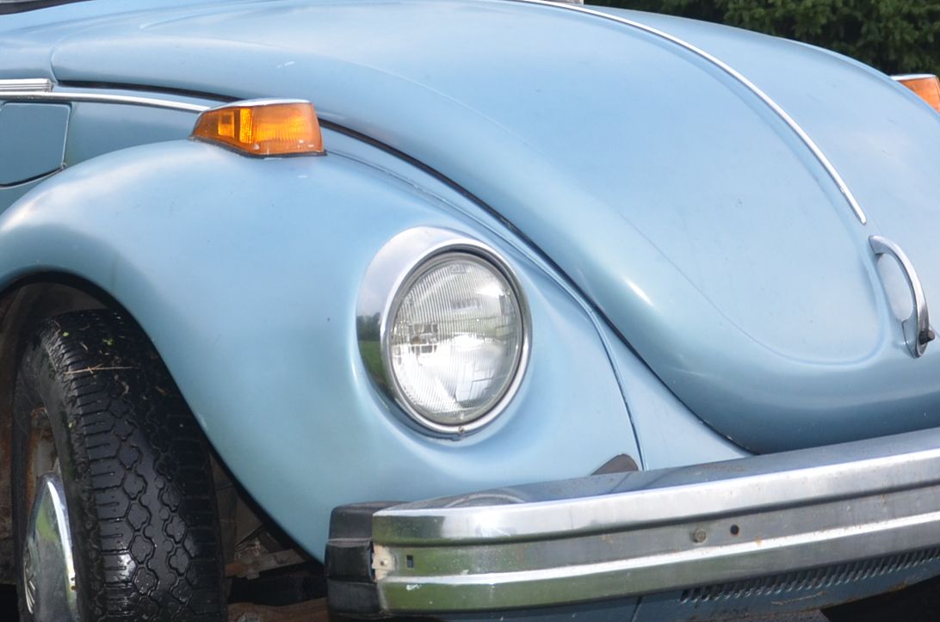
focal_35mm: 88
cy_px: 261
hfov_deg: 23.0
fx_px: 2293
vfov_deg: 15.5
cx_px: 275
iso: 400
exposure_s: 1/60
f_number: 4
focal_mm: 26
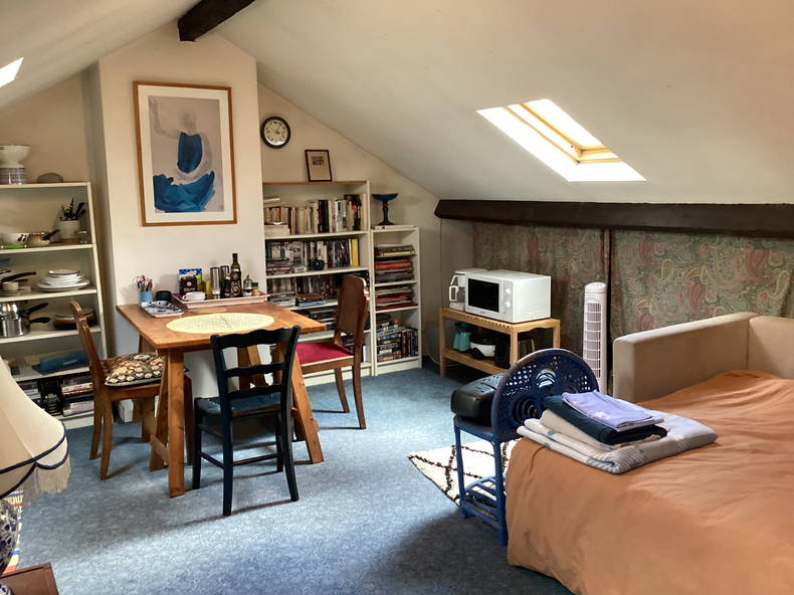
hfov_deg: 58.4
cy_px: 298
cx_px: 397
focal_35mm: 31
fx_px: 711
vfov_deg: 45.4
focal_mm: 3.3
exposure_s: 1/50
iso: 200
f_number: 2.4
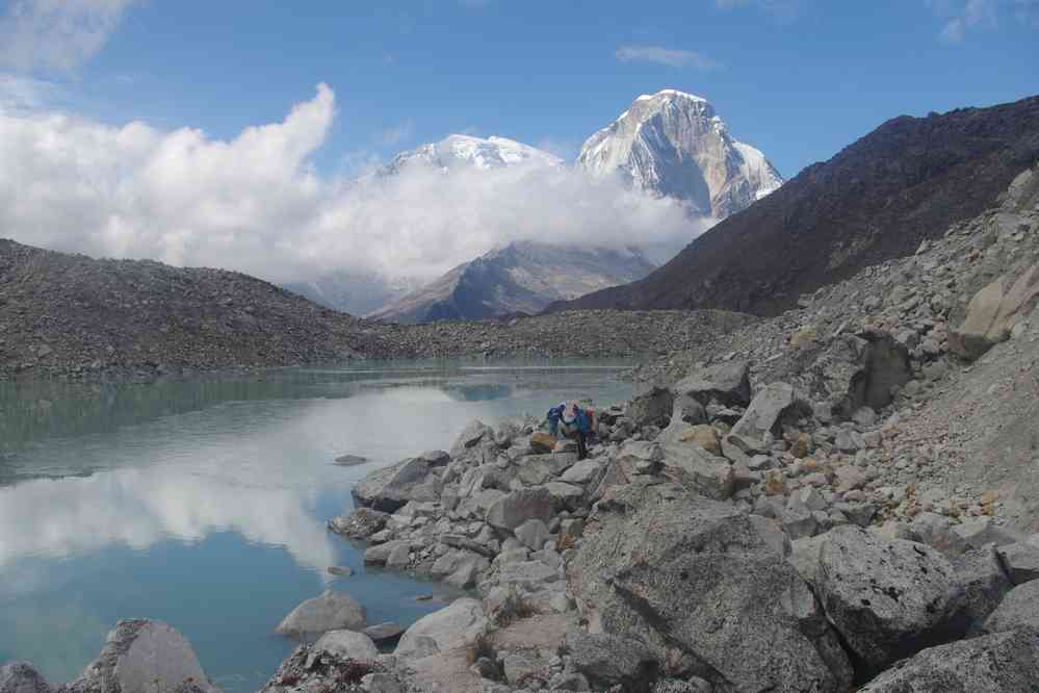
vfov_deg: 41.7
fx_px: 909
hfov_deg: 59.5
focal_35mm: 32
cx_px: 520
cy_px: 346
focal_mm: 21
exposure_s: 1/80
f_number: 11
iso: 200
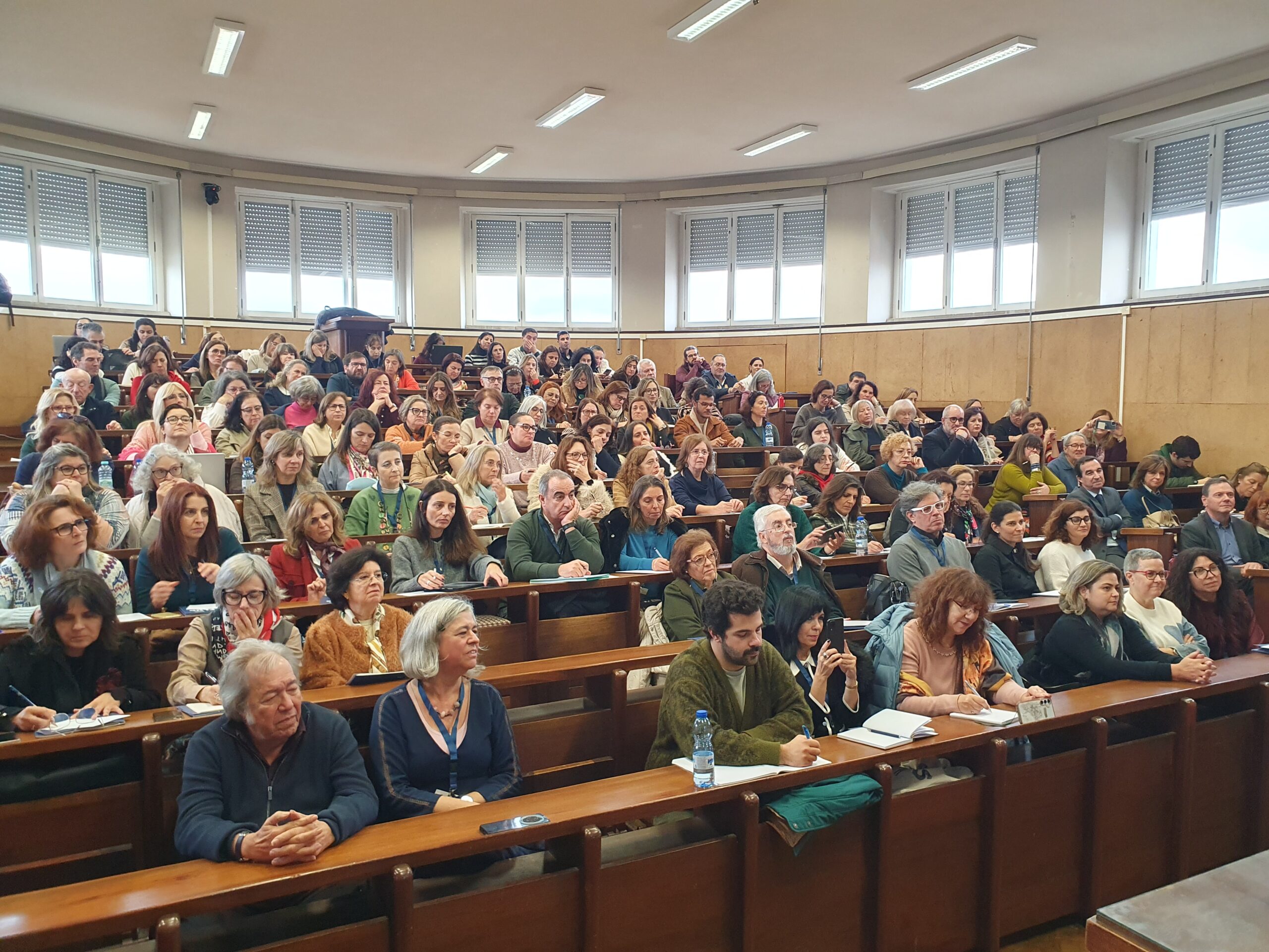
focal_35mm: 26
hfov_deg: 67.3
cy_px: 476
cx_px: 634
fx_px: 953
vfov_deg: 53.1
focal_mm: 4.32
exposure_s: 1/50
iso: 320
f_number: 2.4
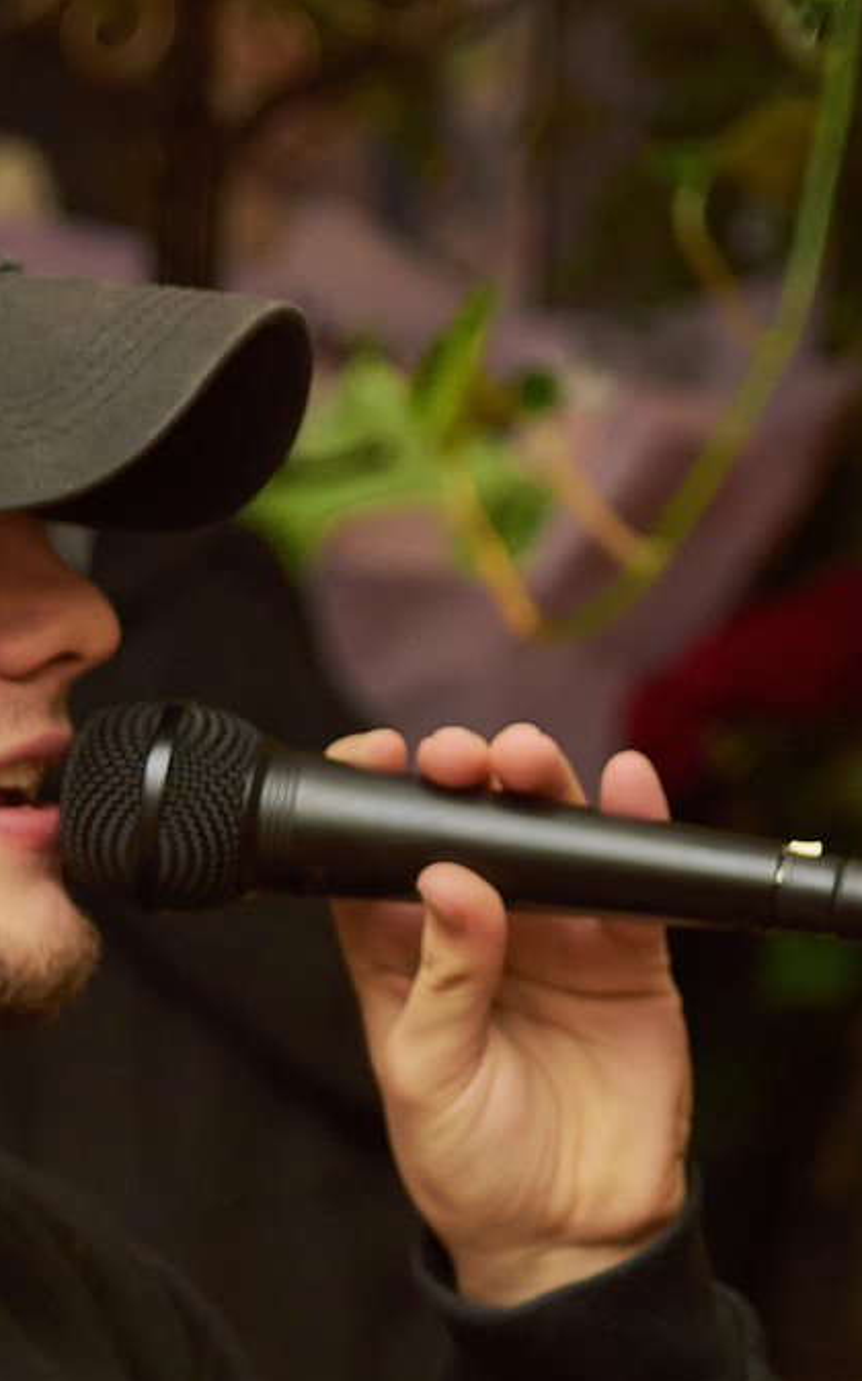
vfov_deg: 9.5
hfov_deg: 6.0
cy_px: 1506
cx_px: -75
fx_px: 8203
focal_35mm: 218
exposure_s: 1/100
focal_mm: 50
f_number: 2.8
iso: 500
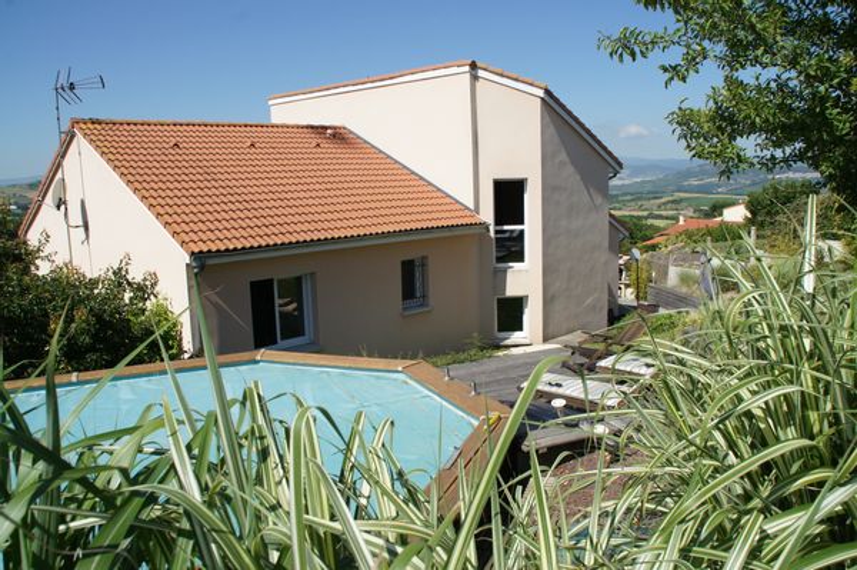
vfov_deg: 47.9
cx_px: 428
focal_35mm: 27
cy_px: 285
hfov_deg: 67.4
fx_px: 642
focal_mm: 18
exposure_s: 1/800
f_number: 11
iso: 400
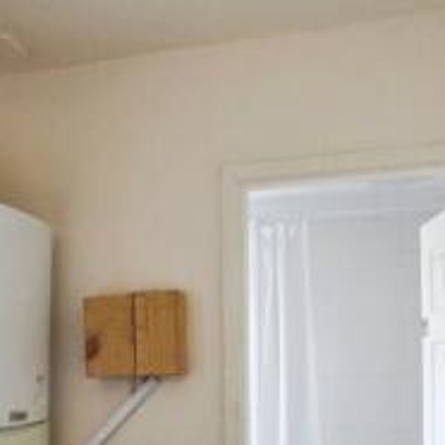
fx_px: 654
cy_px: 446
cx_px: 164
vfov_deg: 34.2
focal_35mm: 45
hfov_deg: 37.3
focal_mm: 10
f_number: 4
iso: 800
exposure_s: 1/160
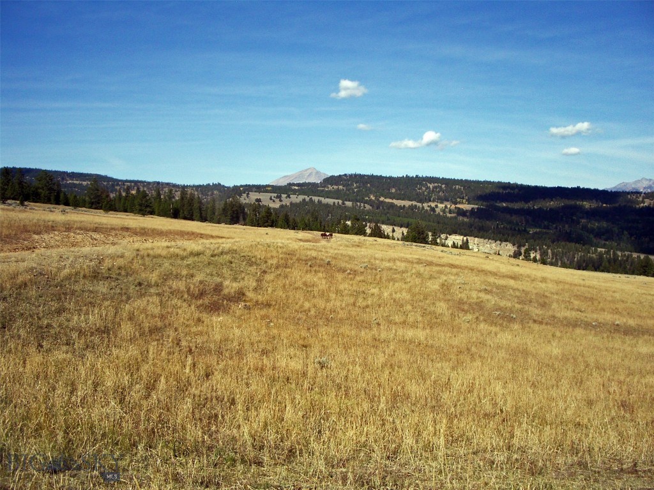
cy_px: 245
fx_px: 661
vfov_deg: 40.7
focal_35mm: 35
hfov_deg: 52.6
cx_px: 327
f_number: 4.3
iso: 80
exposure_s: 1/800
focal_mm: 5.8
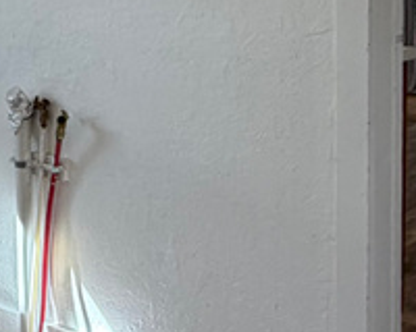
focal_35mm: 70
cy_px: 93
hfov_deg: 25.6
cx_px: -12
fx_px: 862
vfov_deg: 21.7
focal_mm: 2.22
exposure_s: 1/120
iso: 100
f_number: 2.2
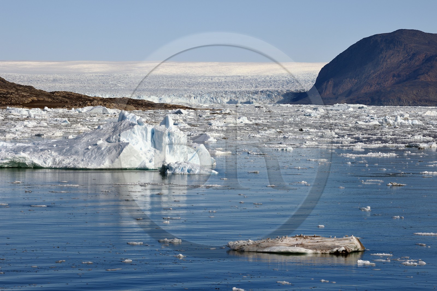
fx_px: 2426
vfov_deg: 6.9
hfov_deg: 10.3
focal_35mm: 200
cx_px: 218
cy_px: 146
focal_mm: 200
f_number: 14
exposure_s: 1/400
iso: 200
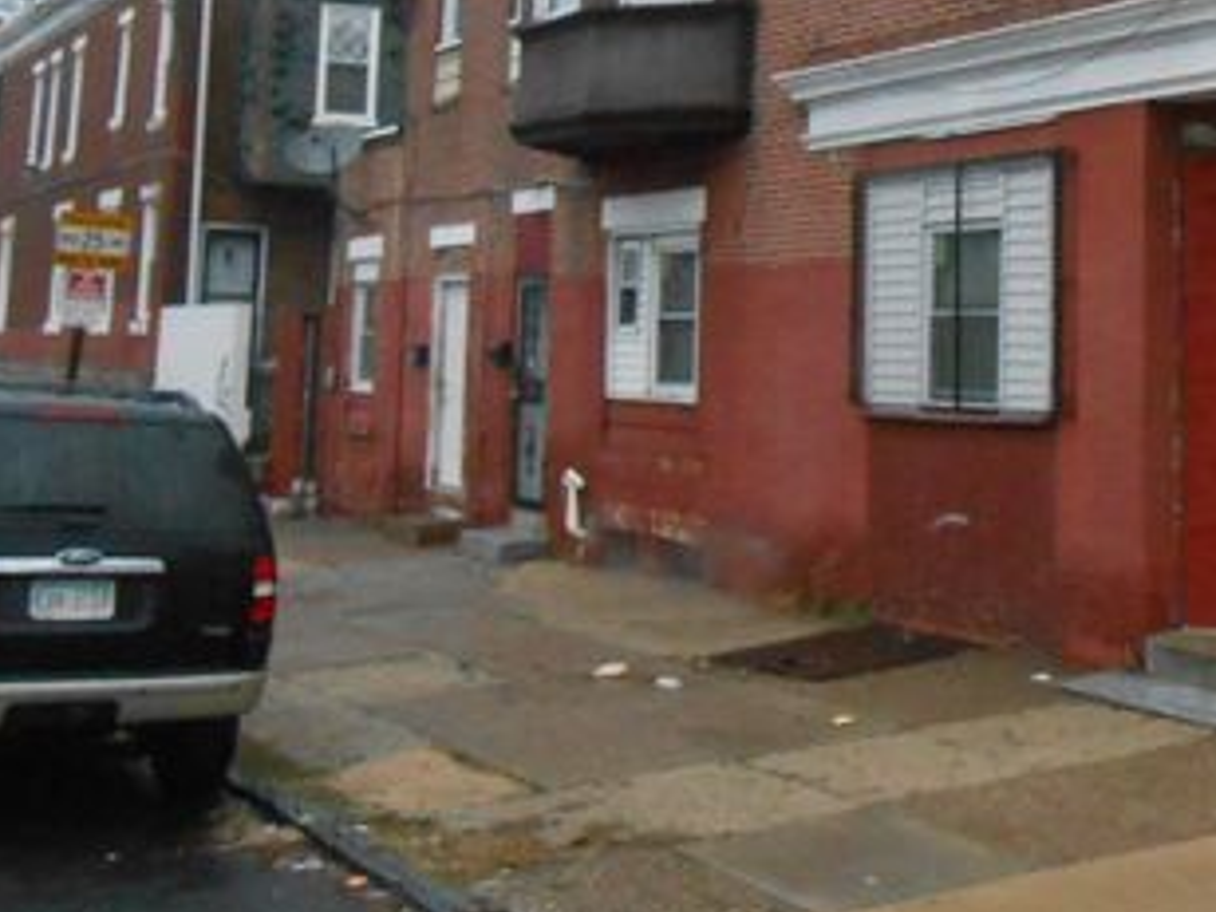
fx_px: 1897
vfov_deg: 26.0
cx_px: 1062
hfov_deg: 33.9
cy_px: 51
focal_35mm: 54
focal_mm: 4.6
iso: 800
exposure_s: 1/125
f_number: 3.5
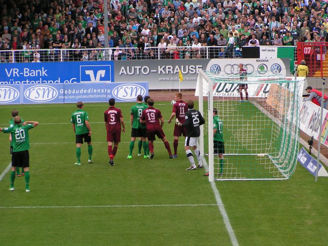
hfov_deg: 11.0
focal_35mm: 180
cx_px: 164
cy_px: 123
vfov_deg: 8.2
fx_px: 1706
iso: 50
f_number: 4.5
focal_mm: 27.5
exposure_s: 1/200
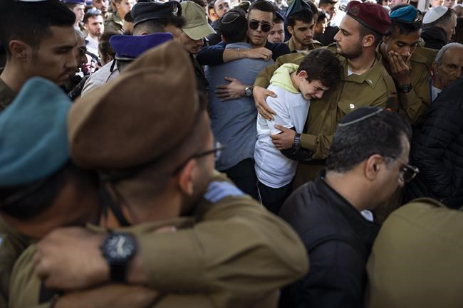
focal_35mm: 33
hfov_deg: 57.2
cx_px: 232
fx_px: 424
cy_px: 154
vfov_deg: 39.9
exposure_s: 1/320
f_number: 2.8
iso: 320
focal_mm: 33
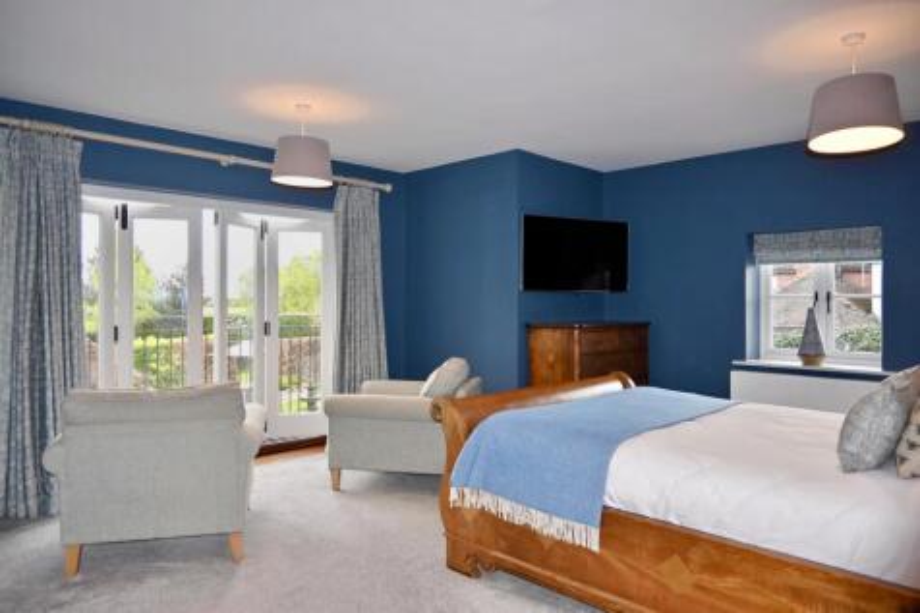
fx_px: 613
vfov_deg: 53.1
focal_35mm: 24
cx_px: 460
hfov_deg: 73.8
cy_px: 306
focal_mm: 16
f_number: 3.5
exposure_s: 1/125
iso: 280
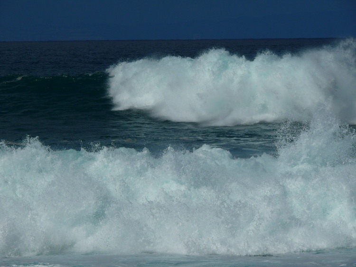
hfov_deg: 7.6
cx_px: 178
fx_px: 2683
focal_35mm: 261
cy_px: 134
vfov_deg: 5.7
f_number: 8
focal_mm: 55.2
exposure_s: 1/640
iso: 100
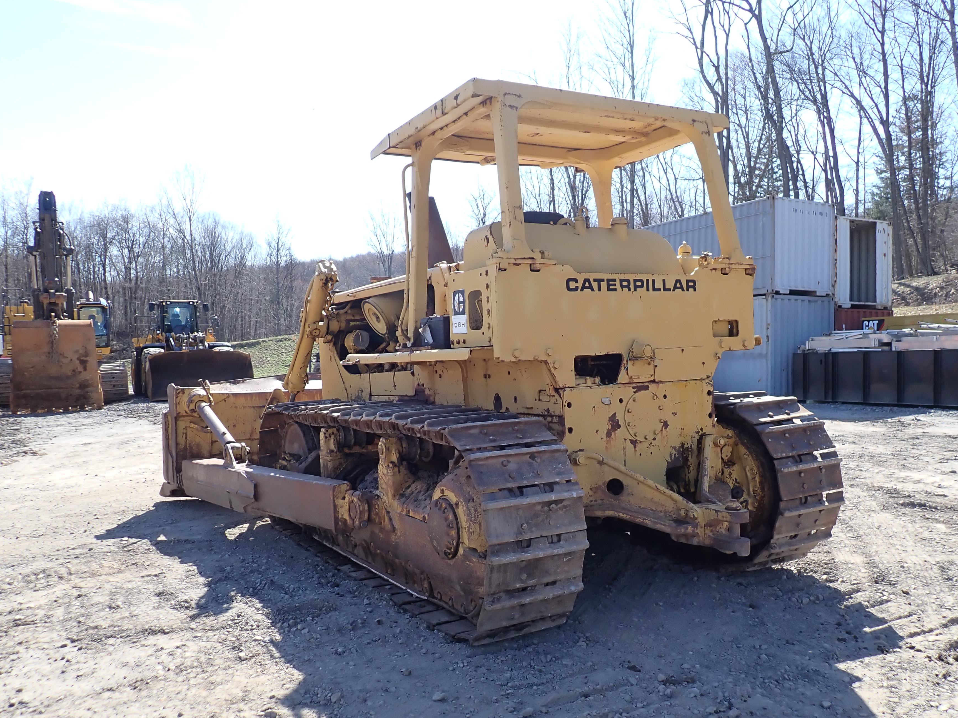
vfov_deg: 48.2
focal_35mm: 29
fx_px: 803
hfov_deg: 61.6
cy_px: 384
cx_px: 510
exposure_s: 1/640
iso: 100
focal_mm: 4.5
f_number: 2.8
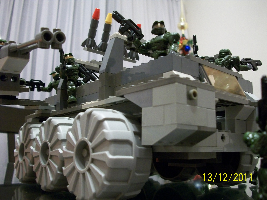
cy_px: 100
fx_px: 247
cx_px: 134
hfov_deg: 56.8
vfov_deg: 44.2
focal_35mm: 32
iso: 193
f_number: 2.9
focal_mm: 5.7
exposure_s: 1/8
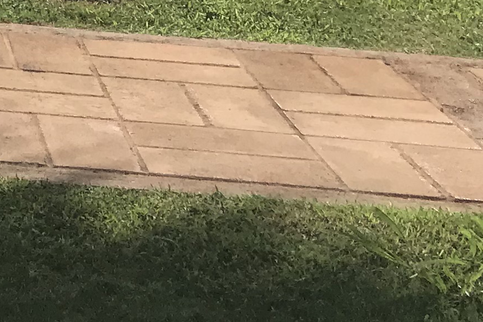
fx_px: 1811
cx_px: -396
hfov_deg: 13.6
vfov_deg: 9.3
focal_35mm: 135
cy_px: -384
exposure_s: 1/4167
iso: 20
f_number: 1.8
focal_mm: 3.99
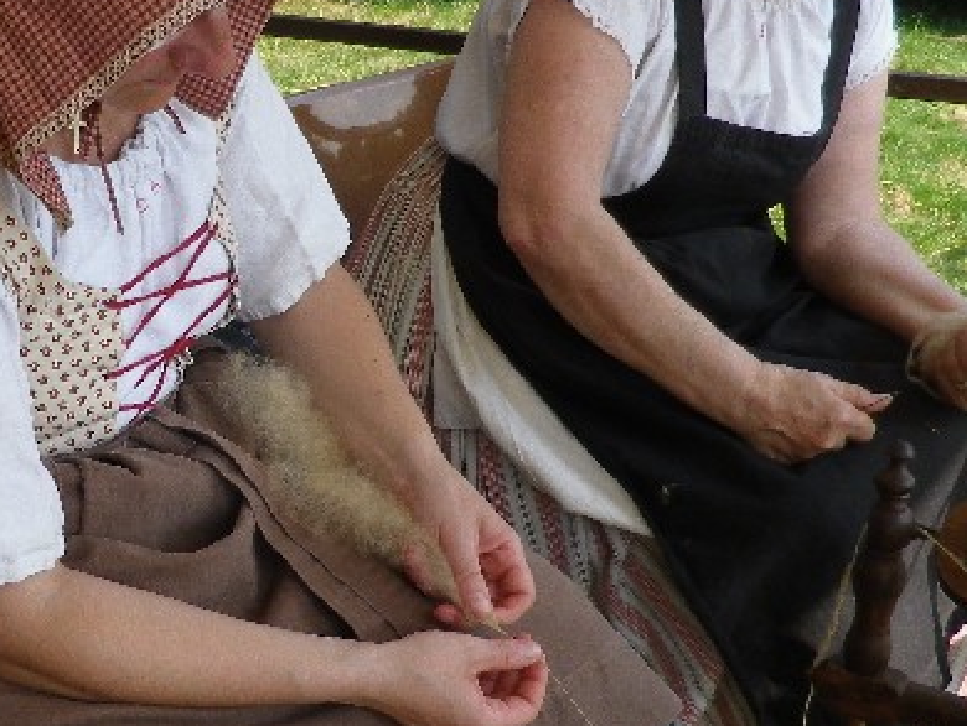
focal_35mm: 57
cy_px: 434
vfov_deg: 25.6
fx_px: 1593
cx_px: 248
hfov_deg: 33.1
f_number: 3.5
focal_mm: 4.5
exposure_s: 1/250
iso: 80
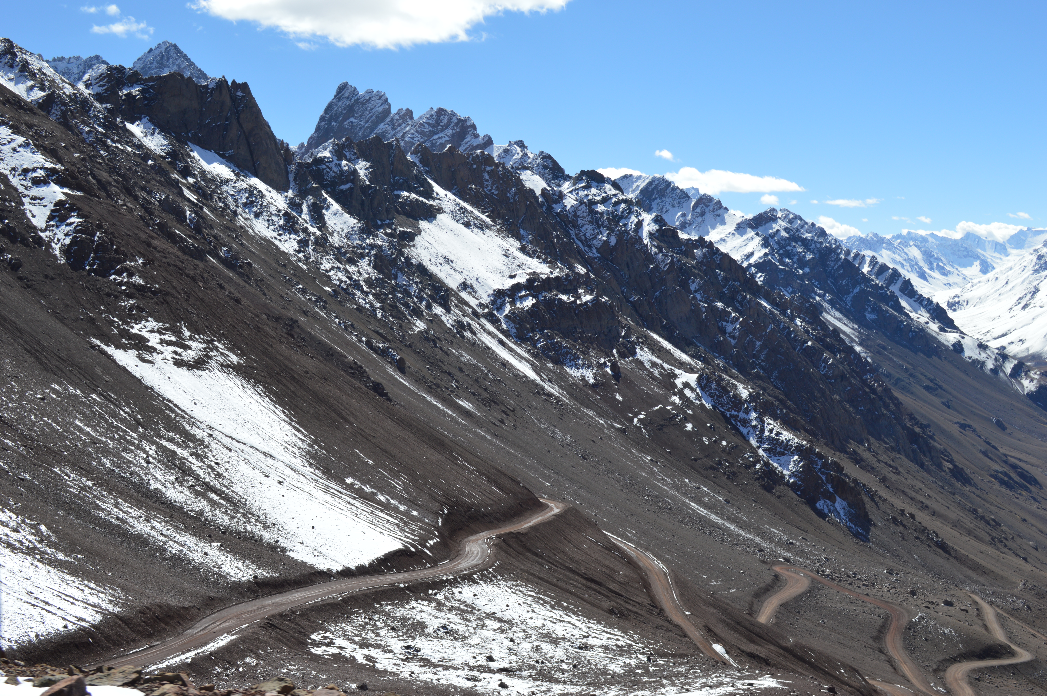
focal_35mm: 42
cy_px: 348
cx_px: 524
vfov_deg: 31.8
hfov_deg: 46.4
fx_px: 1220
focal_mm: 28
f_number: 8
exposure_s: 1/250
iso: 100
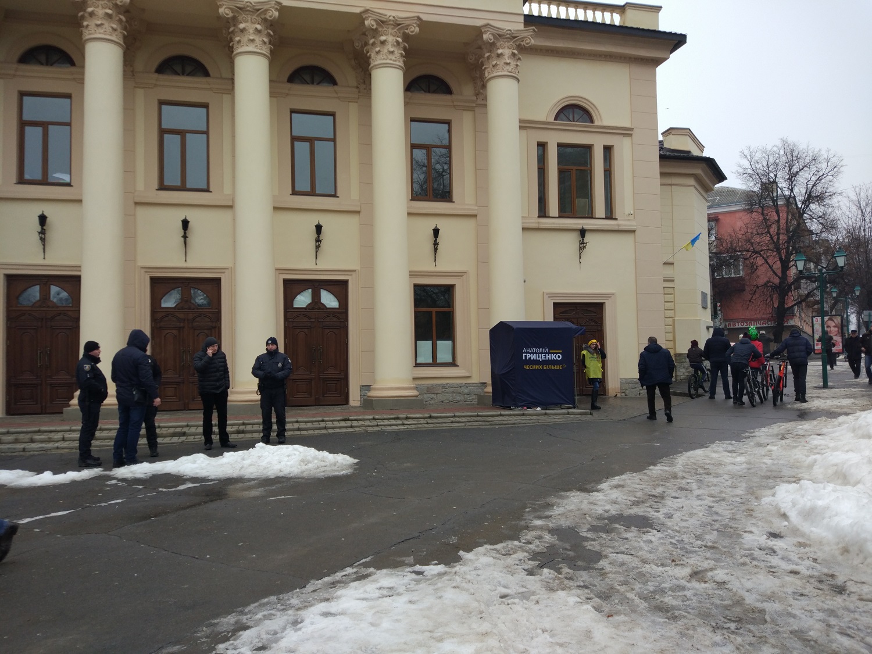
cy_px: 327
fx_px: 705
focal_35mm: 28
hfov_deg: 63.4
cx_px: 436
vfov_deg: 49.7
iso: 100
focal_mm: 4.26
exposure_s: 1/135
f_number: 2
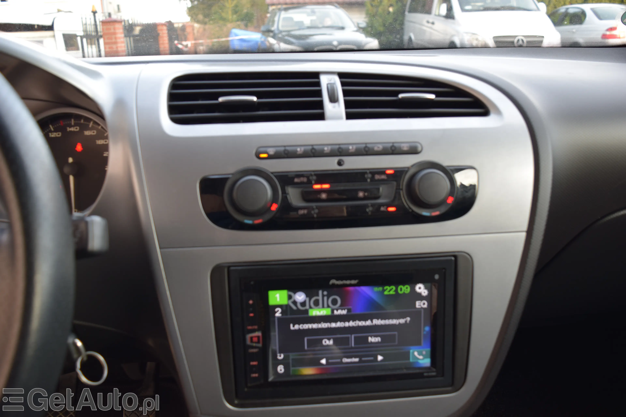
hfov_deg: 61.9
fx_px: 522
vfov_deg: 43.6
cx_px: 313
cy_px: 208
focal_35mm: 30
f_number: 4.5
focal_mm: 20
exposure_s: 1/80
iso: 400
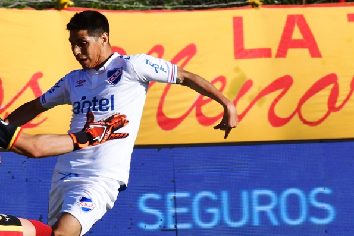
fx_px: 7622
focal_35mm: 775
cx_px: 102
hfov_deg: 2.7
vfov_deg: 1.8
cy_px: 170
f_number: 13
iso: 500
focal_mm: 300
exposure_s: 1/640
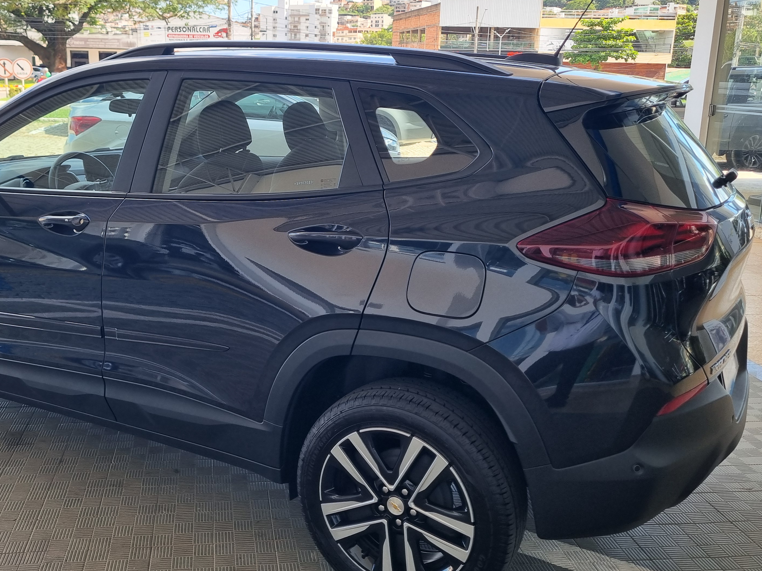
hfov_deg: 49.6
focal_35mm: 37
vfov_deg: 38.6
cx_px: 285
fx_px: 814
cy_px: 247
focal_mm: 5.4
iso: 50
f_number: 1.8
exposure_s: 1/403
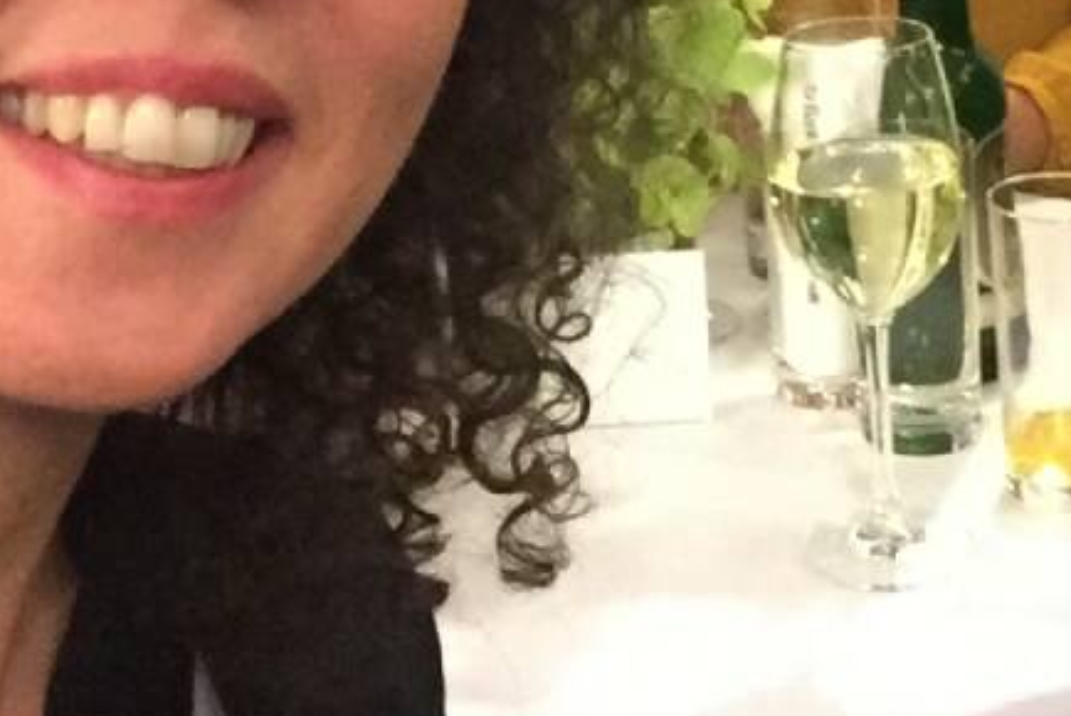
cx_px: 688
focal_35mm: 76
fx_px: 2262
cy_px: -198
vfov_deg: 17.0
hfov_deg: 26.5
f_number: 2.2
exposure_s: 1/17
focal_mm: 2.65
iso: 640
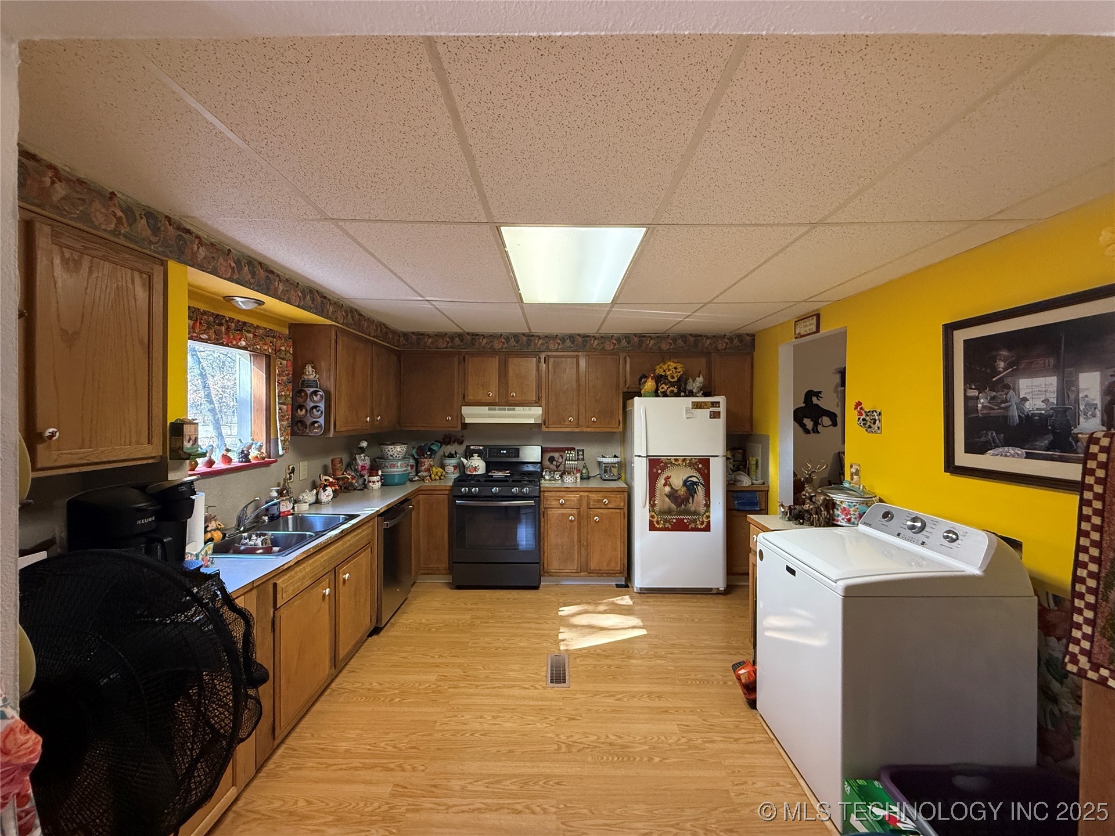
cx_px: 558
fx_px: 451
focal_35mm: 14
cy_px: 418
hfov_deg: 102.1
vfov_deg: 85.7
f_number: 2.2
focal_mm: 2.22
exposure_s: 1/120
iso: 500
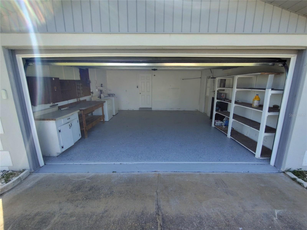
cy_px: 115
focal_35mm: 16
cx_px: 154
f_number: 2.2
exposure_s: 1/393
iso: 100
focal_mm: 1.66
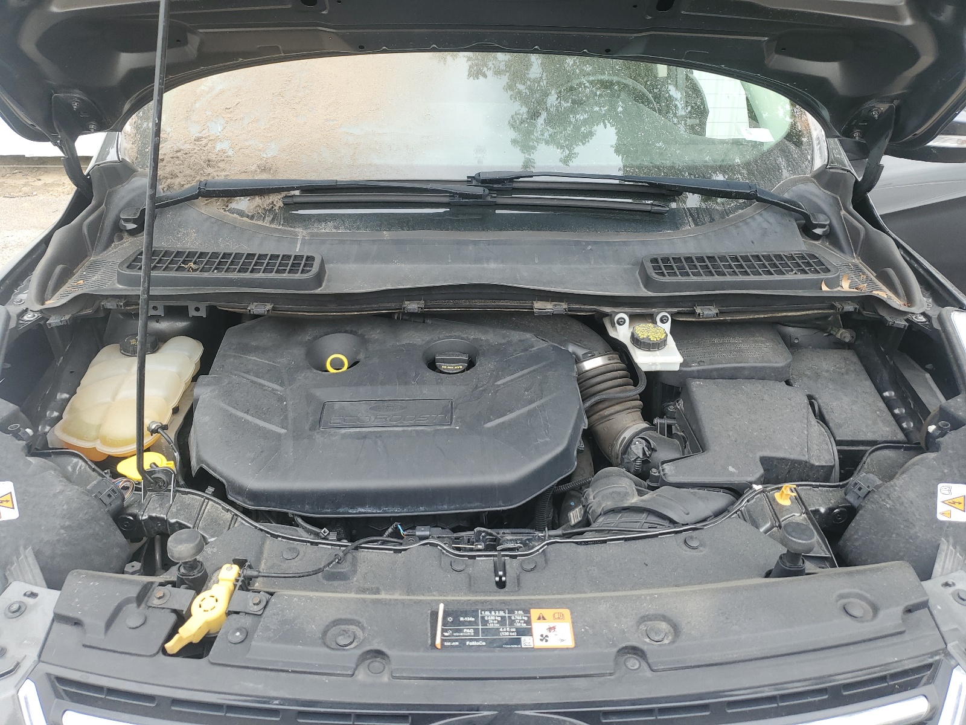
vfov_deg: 53.1
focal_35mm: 26
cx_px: 483
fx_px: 726
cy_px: 362
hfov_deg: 67.3
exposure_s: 1/400
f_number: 1.5
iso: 50
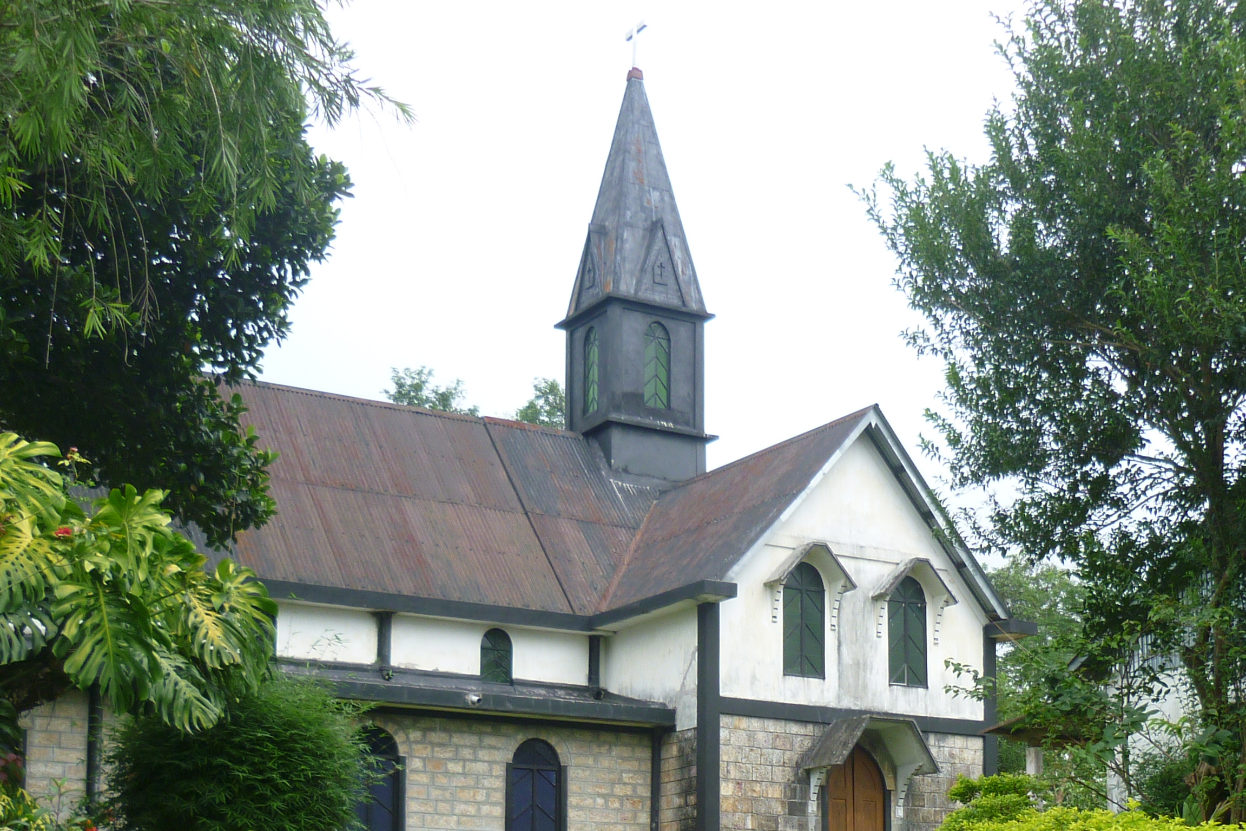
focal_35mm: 56
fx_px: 1938
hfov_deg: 35.5
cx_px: 776
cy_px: 808
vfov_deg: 23.3
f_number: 2.8
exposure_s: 1/160
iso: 80
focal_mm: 5.5
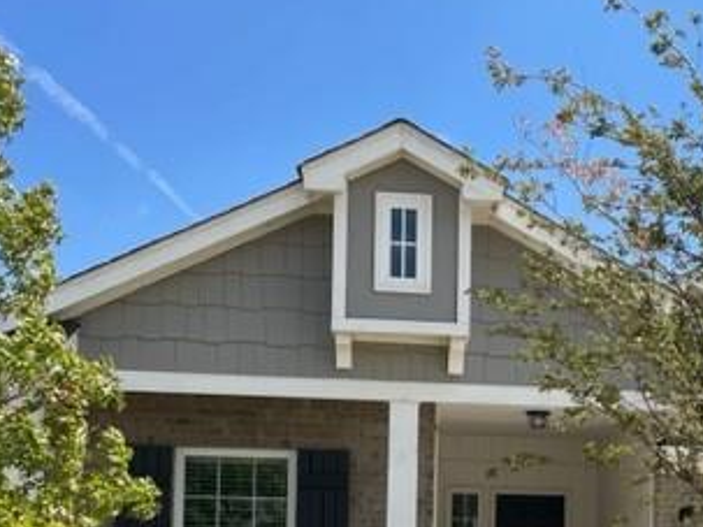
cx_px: 545
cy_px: 529
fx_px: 1117
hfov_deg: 34.1
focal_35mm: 55
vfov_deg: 25.2
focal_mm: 4.2
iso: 32
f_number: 1.6
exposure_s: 1/3861
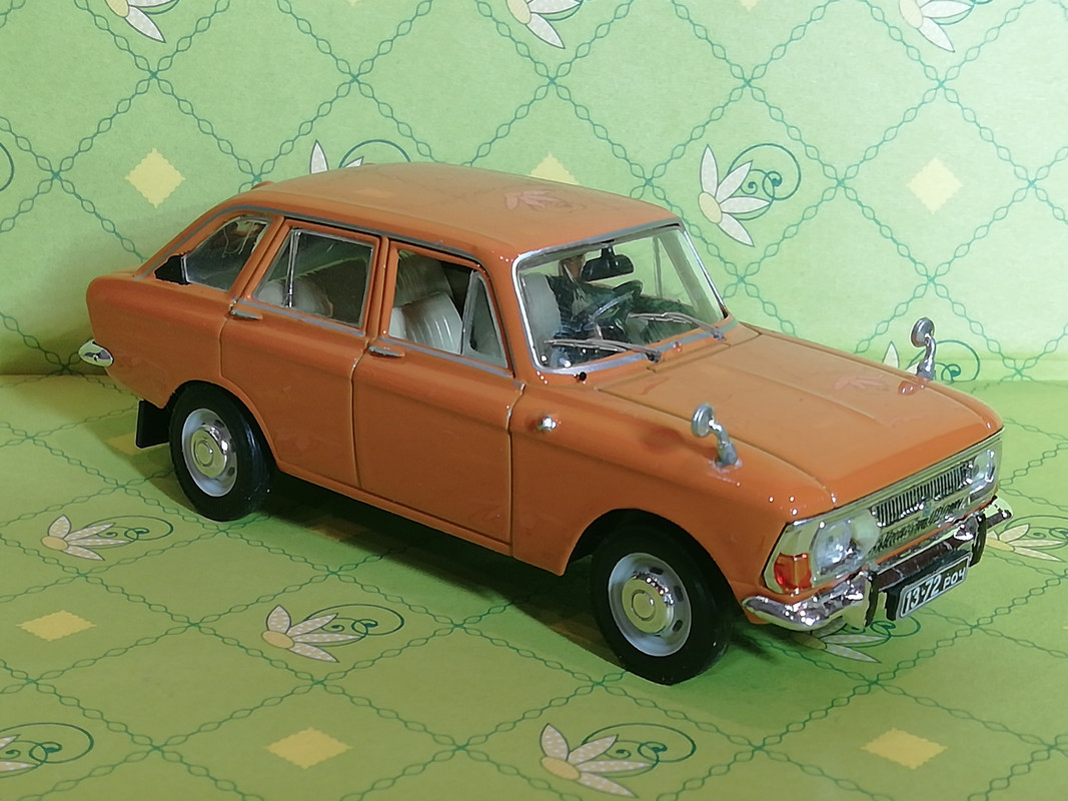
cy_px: 400
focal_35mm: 65
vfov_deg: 22.6
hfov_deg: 29.8
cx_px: 534
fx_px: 2005
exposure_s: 1/33.3
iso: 100
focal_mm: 3.46
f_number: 2.2
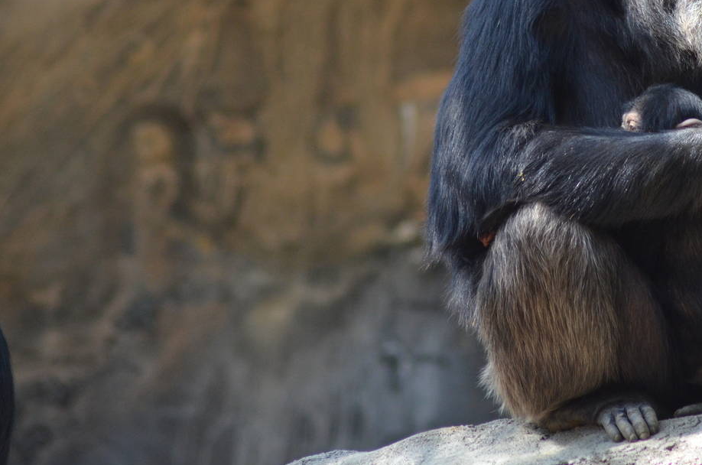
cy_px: 97
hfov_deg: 3.9
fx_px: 10177
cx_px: 562
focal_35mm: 523
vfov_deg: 2.6
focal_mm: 200
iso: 800
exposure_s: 1/800
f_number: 4.8
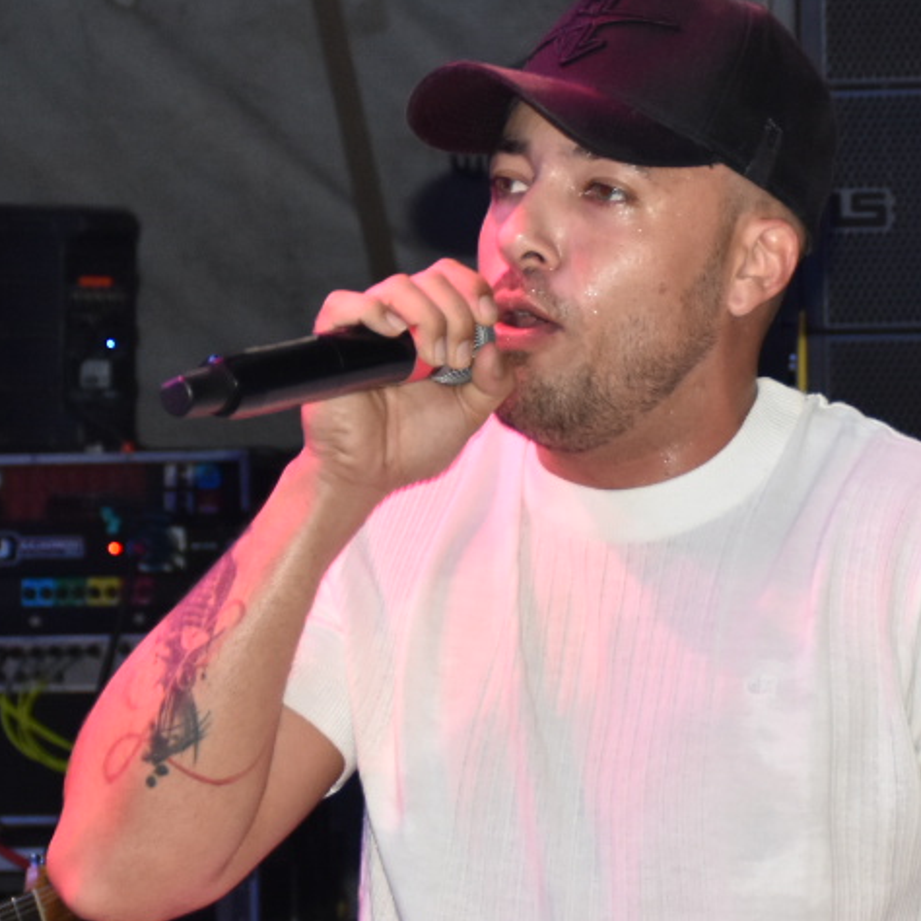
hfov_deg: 7.2
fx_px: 7345
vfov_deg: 7.2
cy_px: 748
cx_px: 663
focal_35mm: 244
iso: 800
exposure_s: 1/100
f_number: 4.8
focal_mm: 56
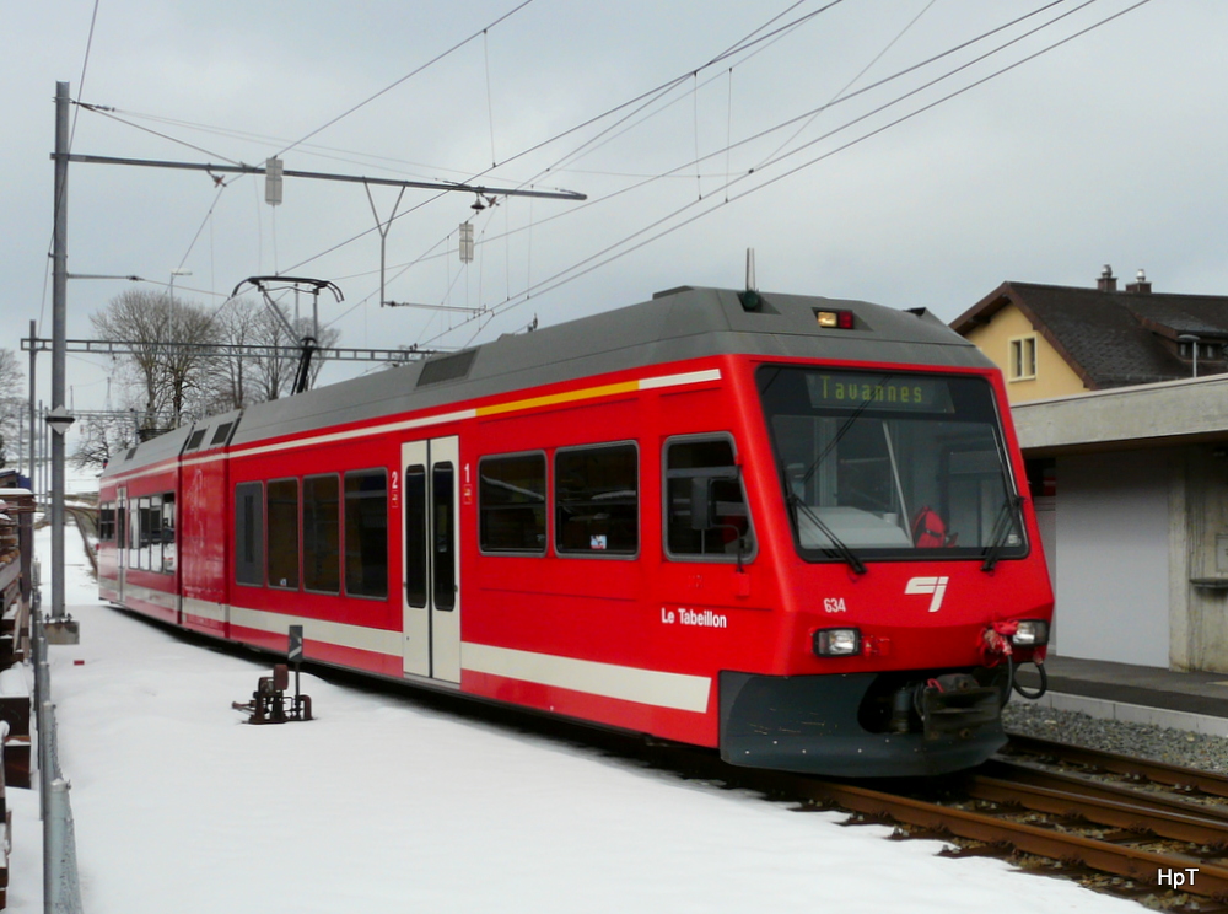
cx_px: 614
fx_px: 1167
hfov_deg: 55.5
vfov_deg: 42.7
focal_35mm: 33
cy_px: 457
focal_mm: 5.5
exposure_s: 1/500
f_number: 5.6
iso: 100
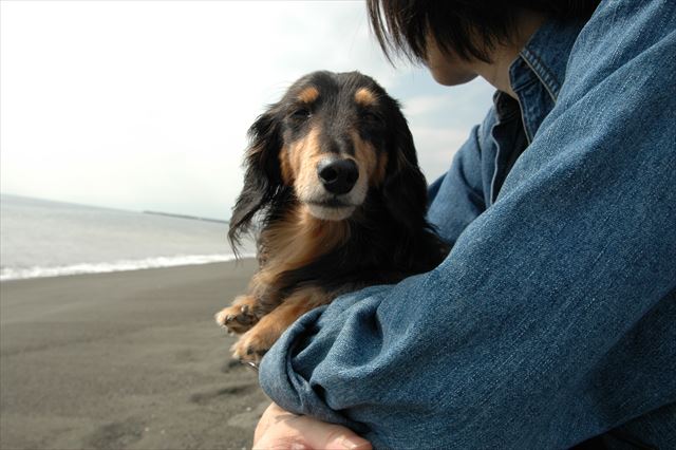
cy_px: 225
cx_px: 338
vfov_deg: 41.7
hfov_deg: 59.5
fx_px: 591
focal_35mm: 32
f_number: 9
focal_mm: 21
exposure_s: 1/320
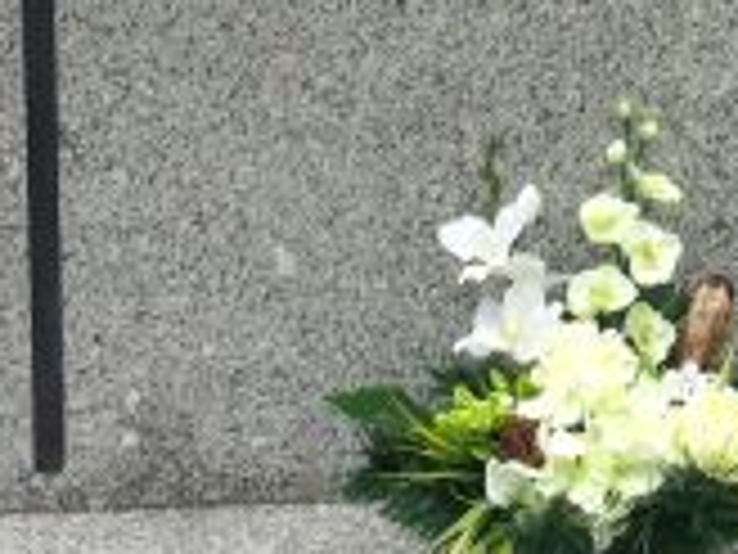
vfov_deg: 12.0
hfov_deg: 16.5
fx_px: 2494
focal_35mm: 117
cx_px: 734
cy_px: -338
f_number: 2.2
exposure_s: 1/1325
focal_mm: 4.12
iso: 40
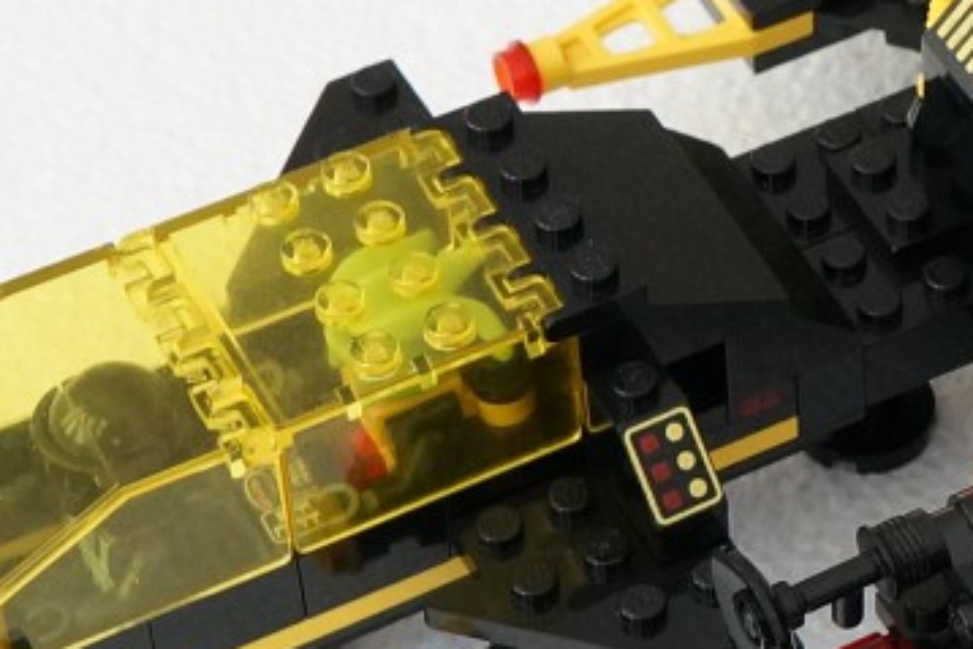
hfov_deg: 13.9
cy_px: 311
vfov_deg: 9.5
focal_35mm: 145
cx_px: 1003
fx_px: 3915
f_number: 9
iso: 800
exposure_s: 1/25
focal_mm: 27
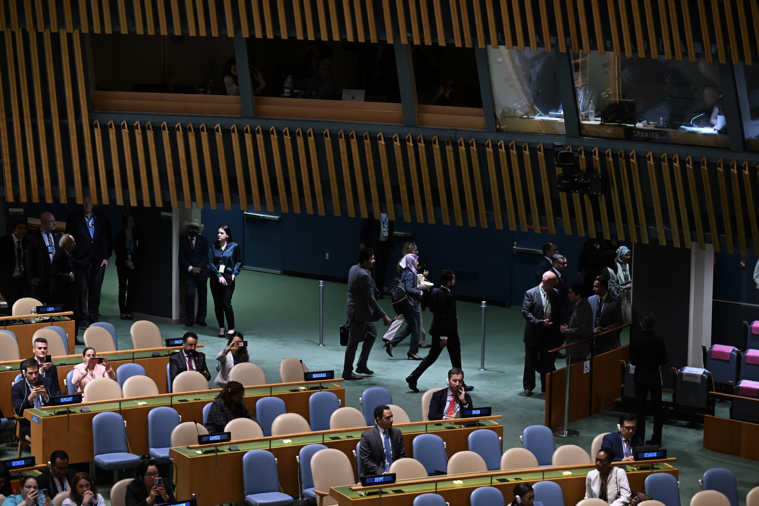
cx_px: 380
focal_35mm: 110
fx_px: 2319
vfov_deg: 12.5
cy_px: 253
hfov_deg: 18.6
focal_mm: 110
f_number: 3.2
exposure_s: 1/320
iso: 3200
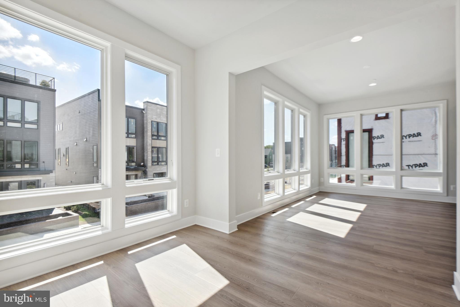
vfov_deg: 73.7
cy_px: 154
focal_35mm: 16
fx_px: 204
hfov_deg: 96.7
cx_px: 230
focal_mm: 16
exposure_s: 1/100
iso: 200
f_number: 8
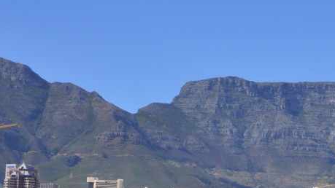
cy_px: 171
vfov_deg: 11.5
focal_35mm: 105
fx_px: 933
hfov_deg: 19.8
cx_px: 326
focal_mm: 30
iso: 200
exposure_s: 1/200
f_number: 14
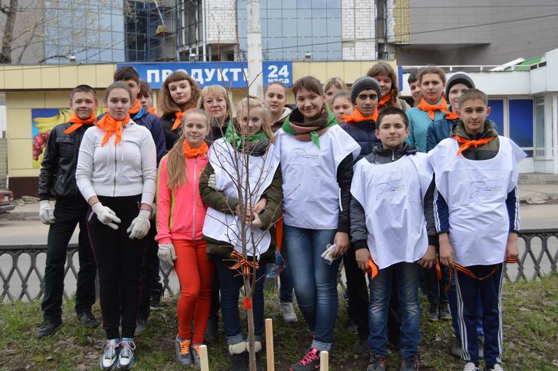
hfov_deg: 42.4
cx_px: 279
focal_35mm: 46
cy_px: 186
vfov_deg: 28.9
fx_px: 720
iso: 100
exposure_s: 1/160
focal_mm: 31
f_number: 6.3
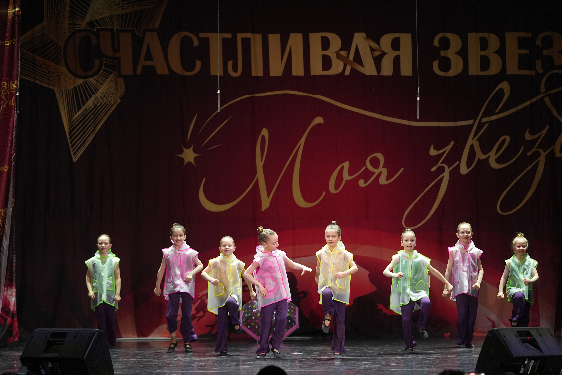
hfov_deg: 19.3
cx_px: 281
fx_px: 1655
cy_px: 188
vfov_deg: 12.9
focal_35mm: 106
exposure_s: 1/400
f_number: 2.8
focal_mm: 106
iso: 2500
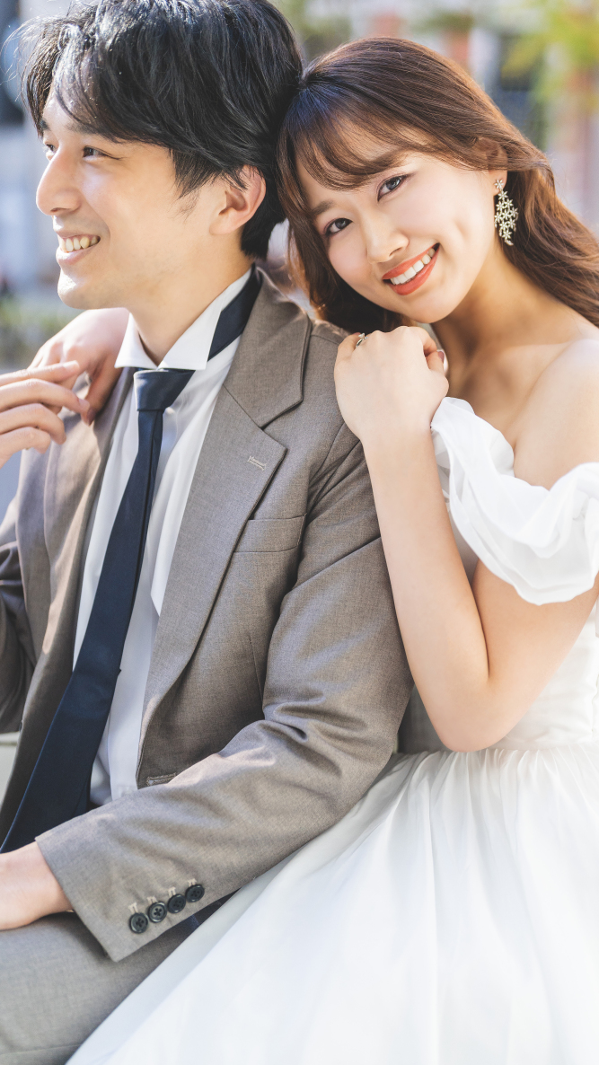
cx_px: 358
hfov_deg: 22.6
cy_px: 529
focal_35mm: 53
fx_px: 1497
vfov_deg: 39.2
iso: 640
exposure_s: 1/4000
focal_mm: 50
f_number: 1.6
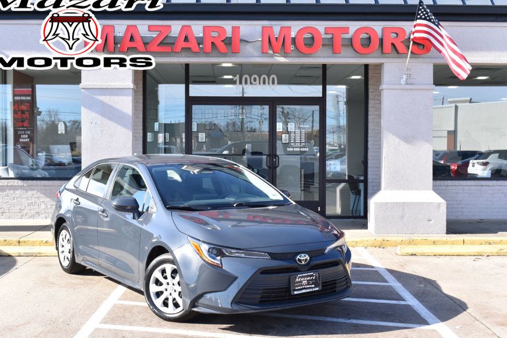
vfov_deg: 26.0
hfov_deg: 38.2
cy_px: 174
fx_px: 732
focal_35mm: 52
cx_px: 252
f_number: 8
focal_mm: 30
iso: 320
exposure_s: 1/250
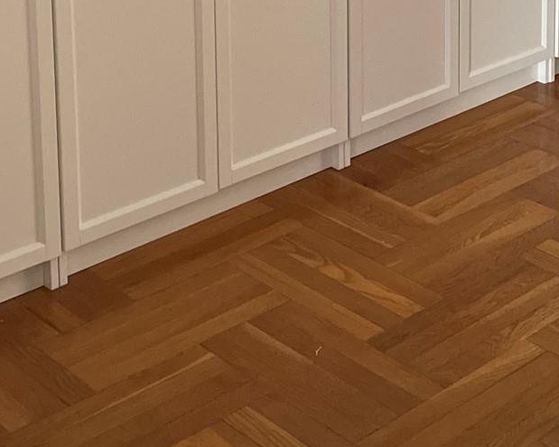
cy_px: -171
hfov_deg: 22.4
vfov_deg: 17.0
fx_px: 1389
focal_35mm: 84
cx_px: 469
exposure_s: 1/40
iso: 640
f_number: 1.6
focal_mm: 4.2
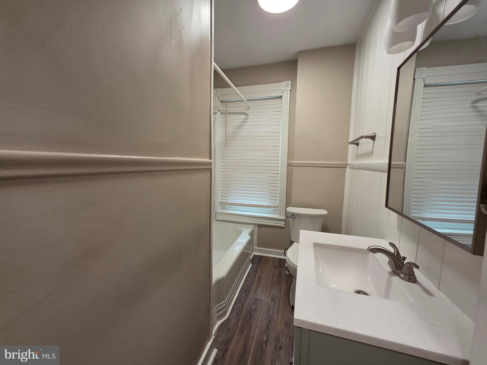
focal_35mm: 13
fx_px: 183
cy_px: 182
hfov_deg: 106.2
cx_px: 244
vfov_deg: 89.9
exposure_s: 1/60
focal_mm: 2.2
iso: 160
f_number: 1.9
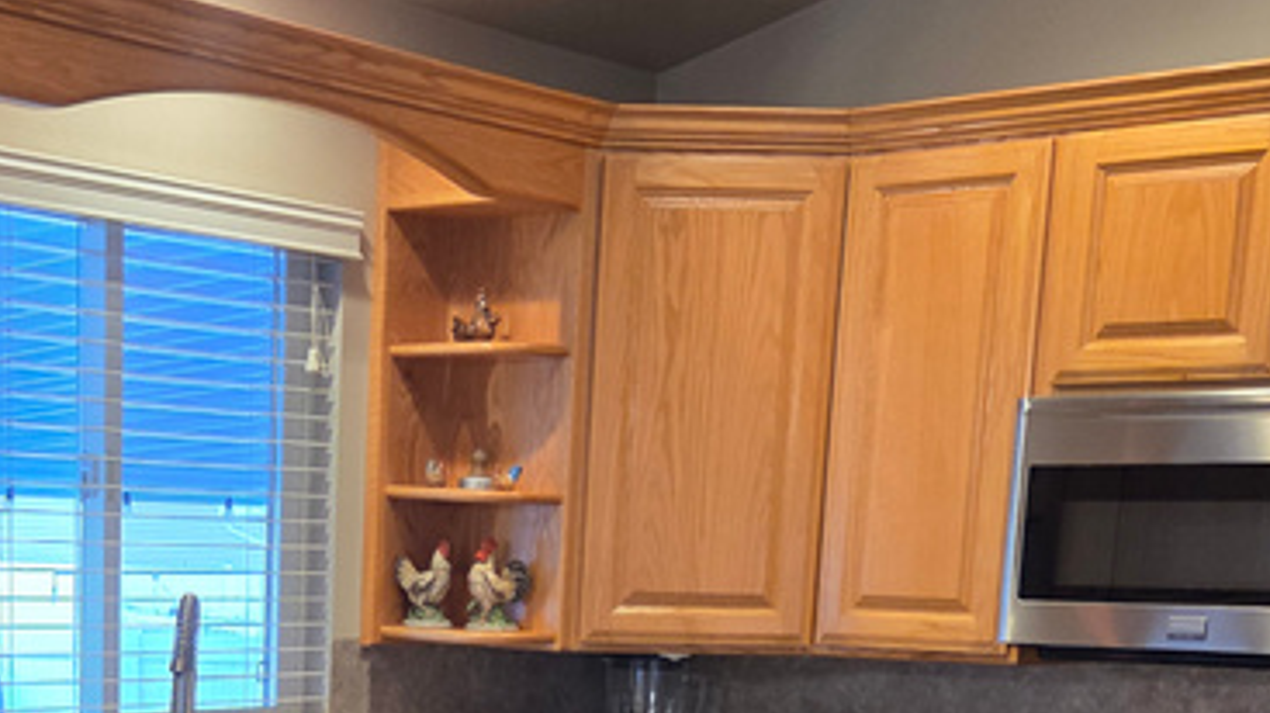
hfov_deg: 29.7
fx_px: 2356
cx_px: 315
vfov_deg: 16.0
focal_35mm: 70
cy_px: 1021
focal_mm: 5.4
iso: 250
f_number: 1.8
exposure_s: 1/120
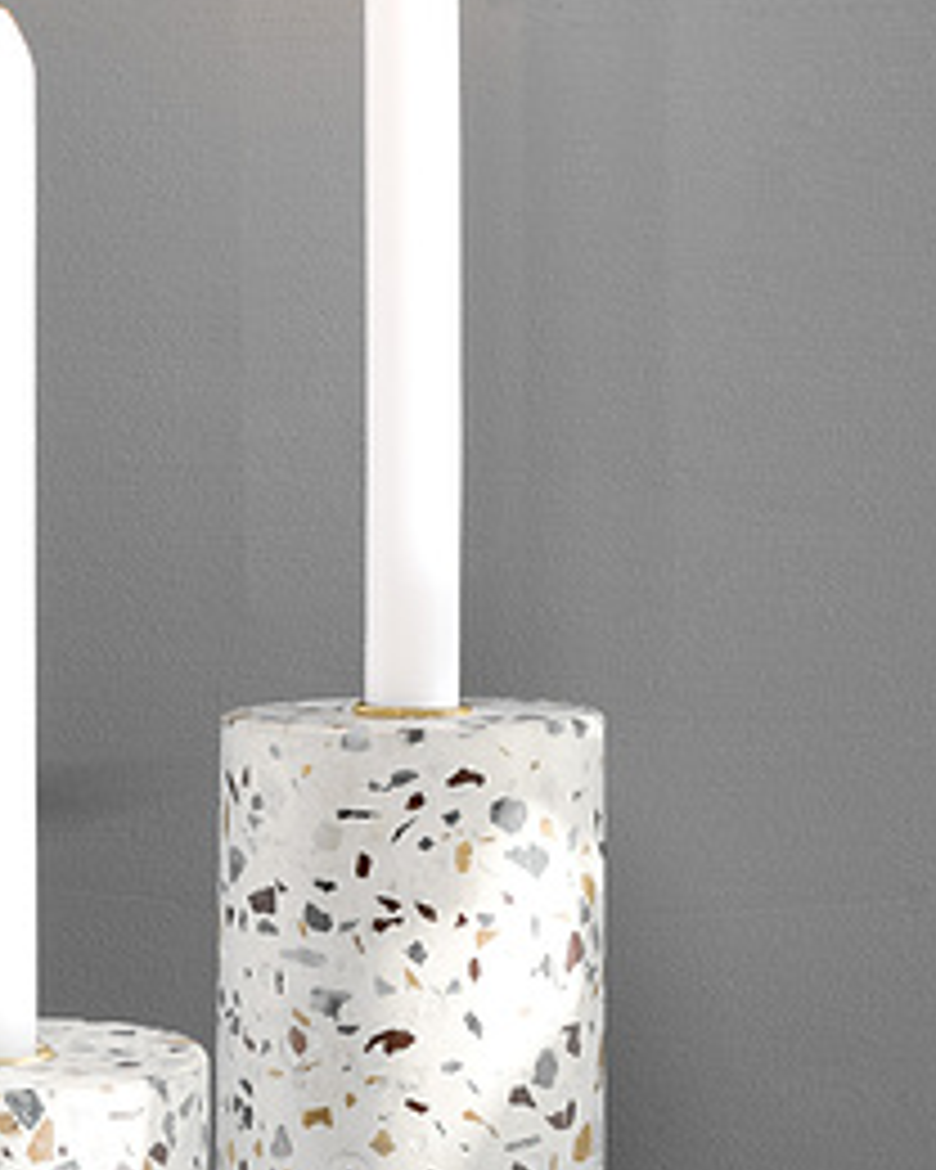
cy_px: 173
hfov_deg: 7.0
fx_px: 7583
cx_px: 893
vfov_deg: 8.8
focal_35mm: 219
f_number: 18
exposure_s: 1/1.67
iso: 200
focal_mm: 70
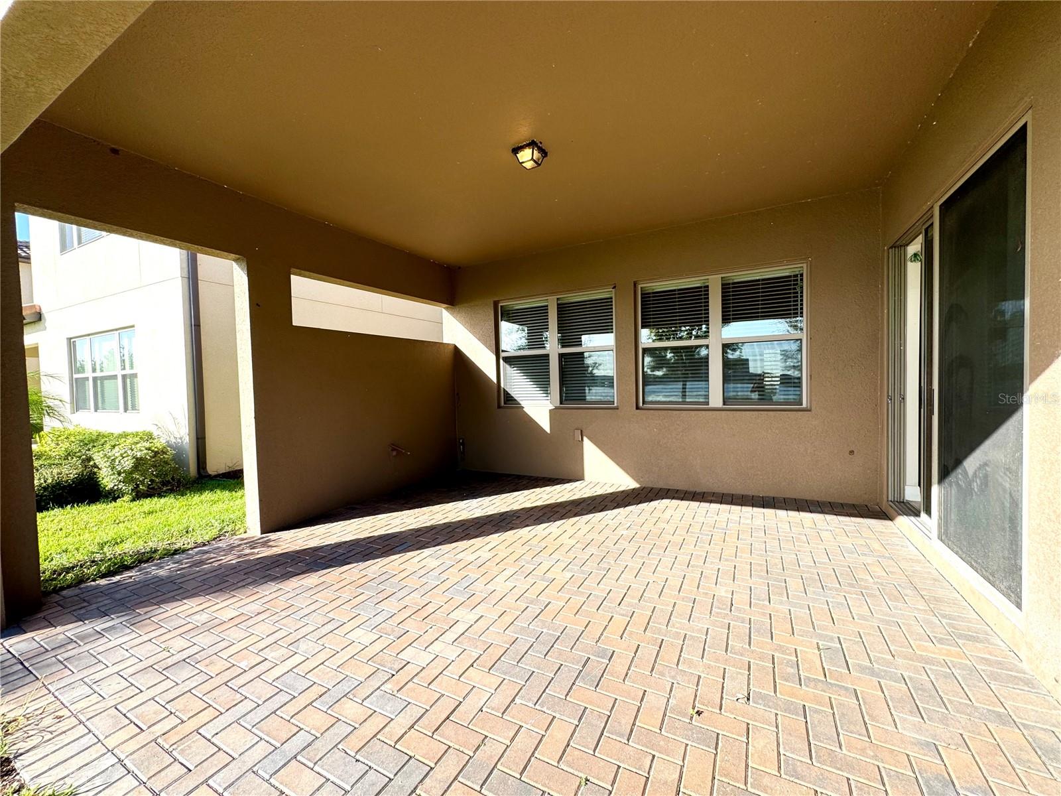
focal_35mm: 14
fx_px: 429
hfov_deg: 102.1
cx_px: 530
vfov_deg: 85.7
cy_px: 398
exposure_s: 1/430
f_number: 2.2
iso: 40
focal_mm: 2.22
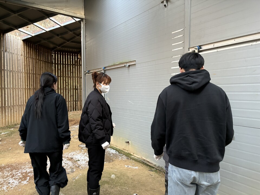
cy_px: 98
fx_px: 195
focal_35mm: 26
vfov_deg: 53.1
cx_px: 130
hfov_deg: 67.3
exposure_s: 1/60
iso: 500
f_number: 1.6
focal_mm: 5.96
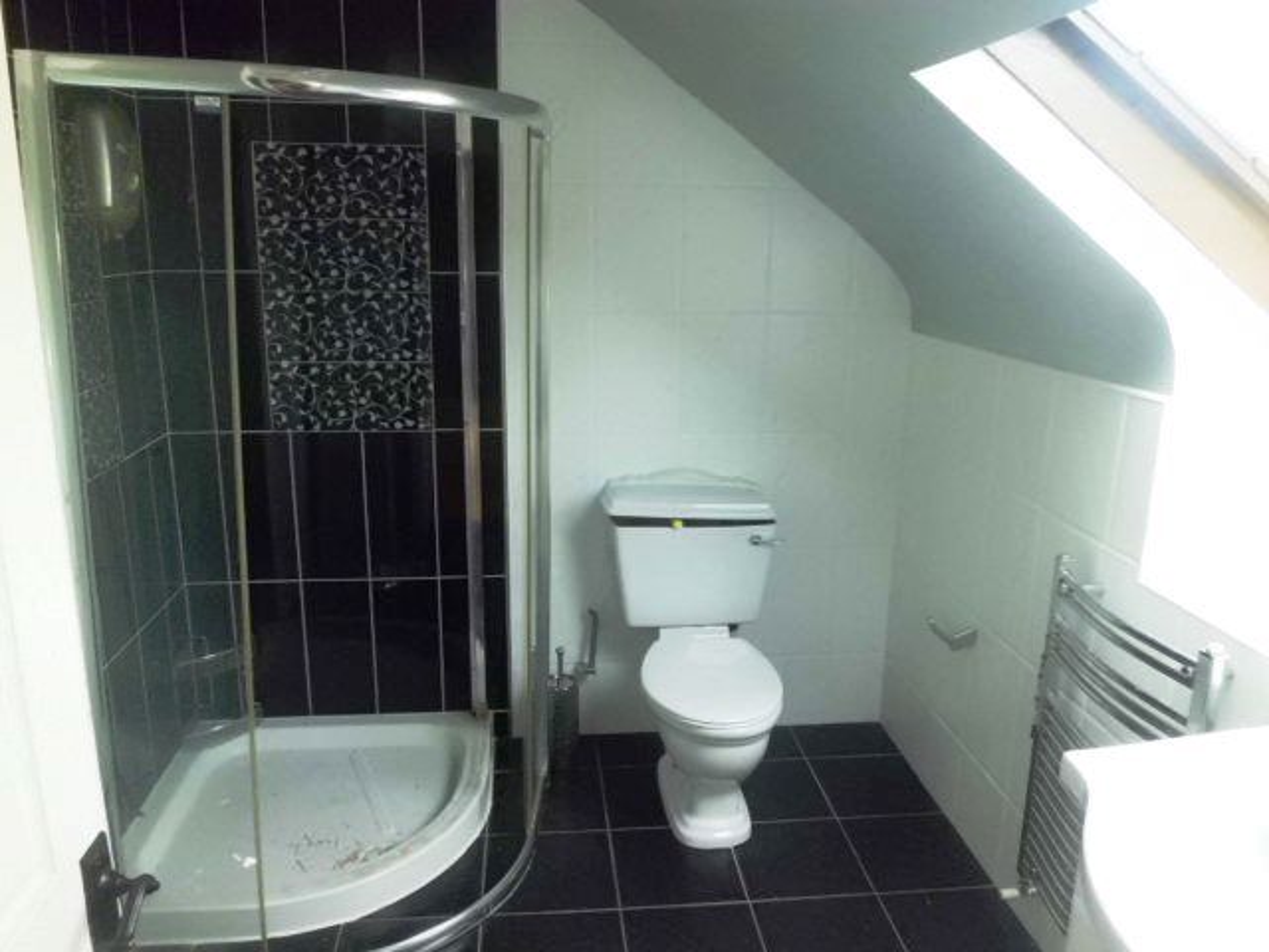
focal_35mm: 26
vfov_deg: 53.1
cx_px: 634
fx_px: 953
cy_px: 476
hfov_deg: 67.3
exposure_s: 1/100
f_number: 2.8
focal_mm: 4.7
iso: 400
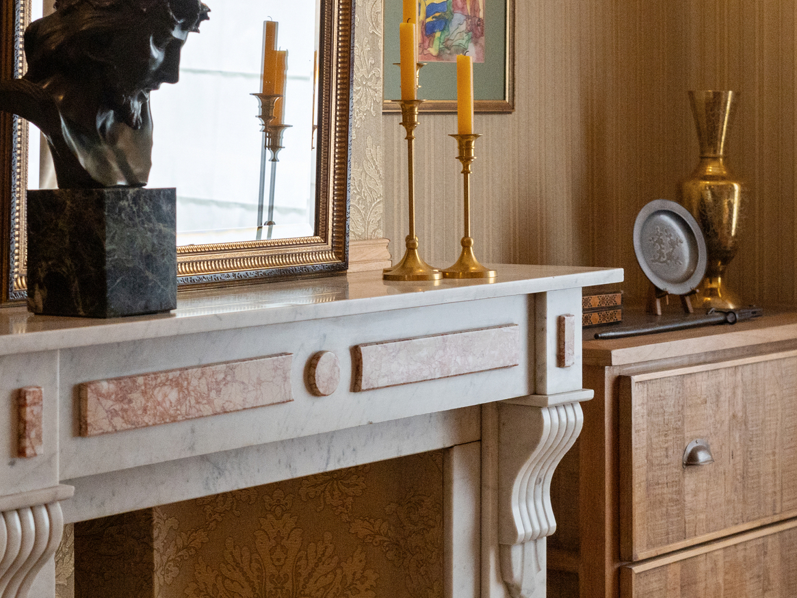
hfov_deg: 19.8
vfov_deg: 14.9
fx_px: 2280
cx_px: 402
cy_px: 259
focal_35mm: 99
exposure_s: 1/125
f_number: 4.5
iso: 3200
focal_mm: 50
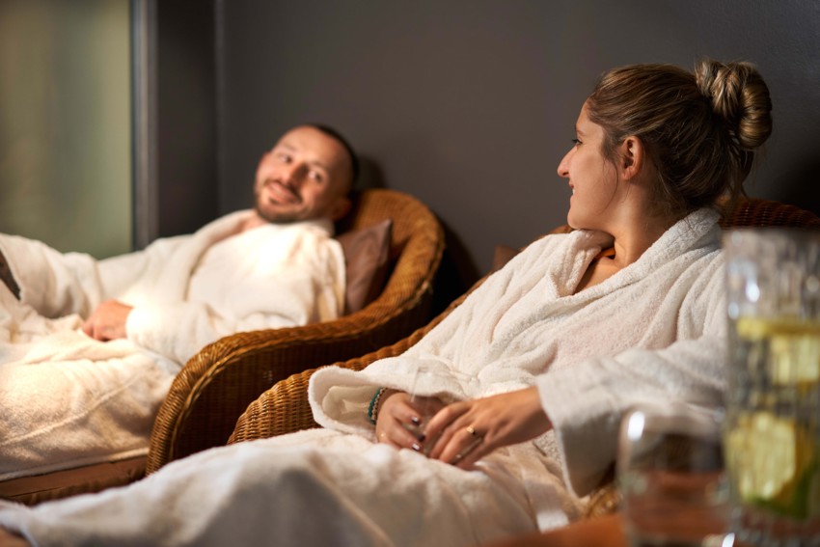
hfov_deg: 36.2
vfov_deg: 24.6
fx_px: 1253
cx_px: 410
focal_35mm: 55
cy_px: 274
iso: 400
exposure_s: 1/125
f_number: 2
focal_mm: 55
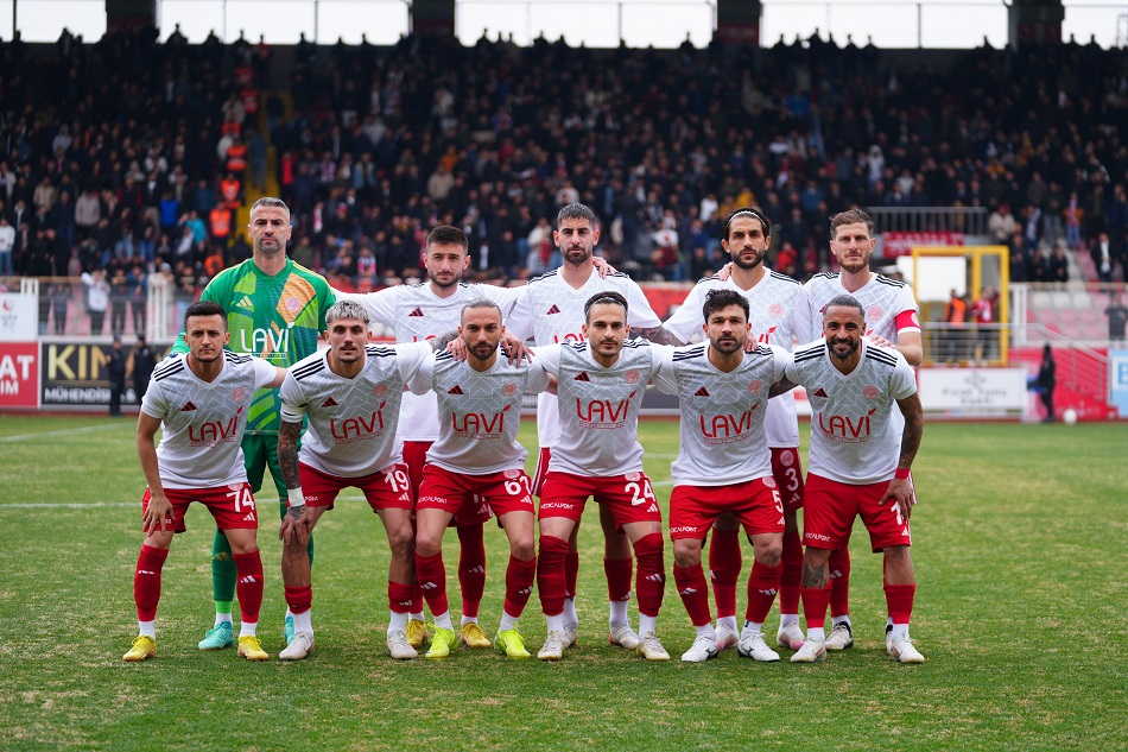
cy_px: 376
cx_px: 564
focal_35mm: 109
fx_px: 3415
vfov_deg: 12.6
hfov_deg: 18.8
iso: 320
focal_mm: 109
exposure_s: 1/800
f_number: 2.8
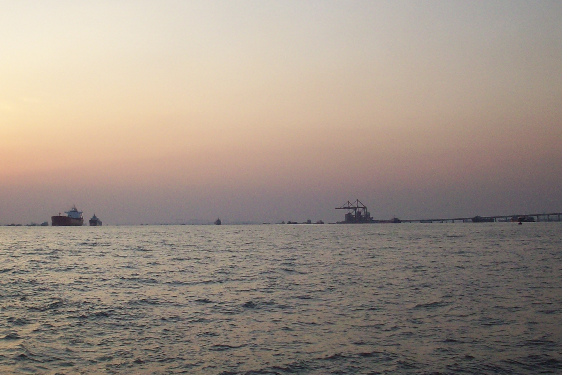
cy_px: 199
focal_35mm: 60
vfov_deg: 22.6
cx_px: 201
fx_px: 937
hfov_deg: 33.2
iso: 80
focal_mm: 6.2
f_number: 2.8
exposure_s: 1/483
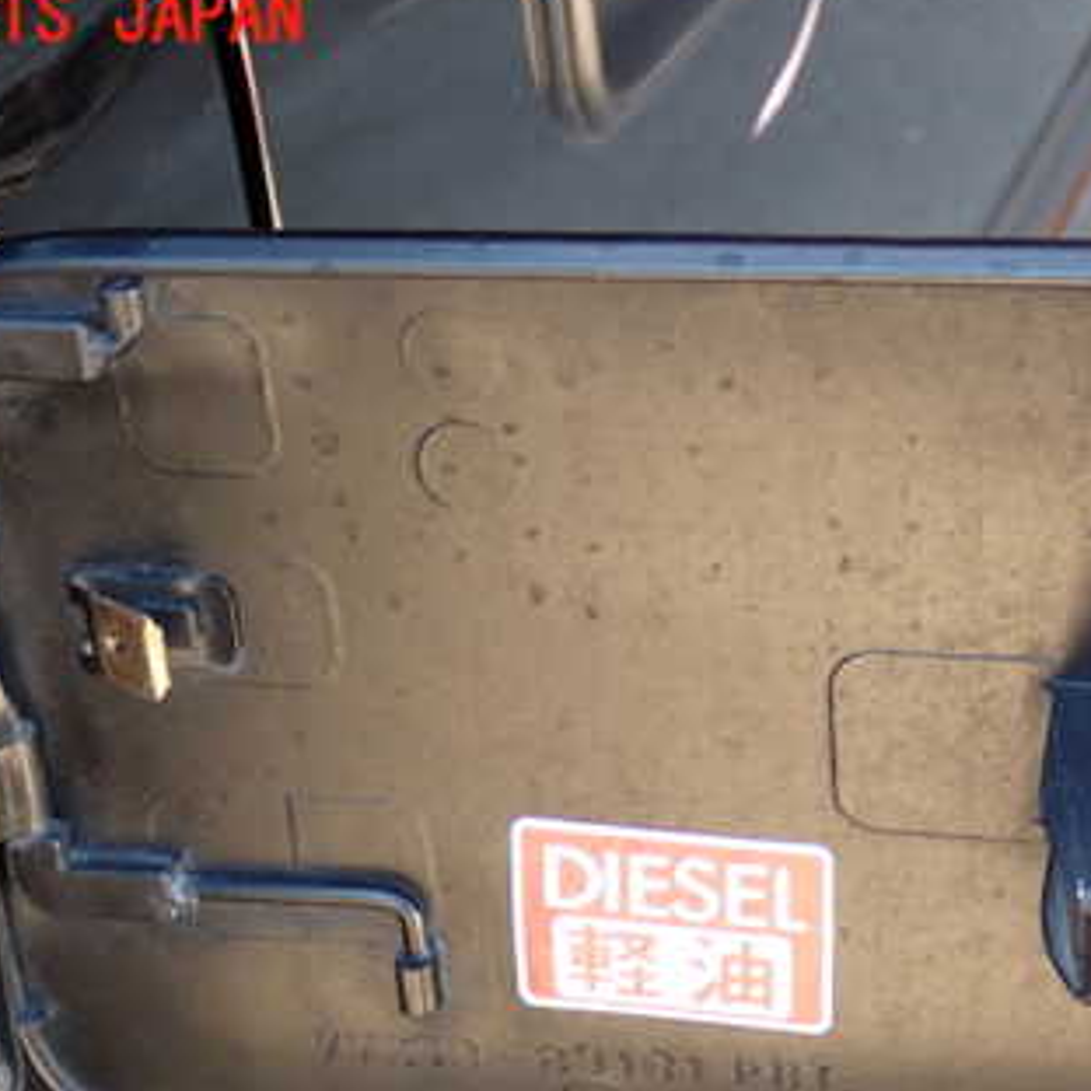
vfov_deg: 20.3
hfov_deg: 20.3
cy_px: 762
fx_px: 3031
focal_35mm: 85
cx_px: 717
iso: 200
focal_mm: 9.01
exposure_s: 1/60
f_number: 3.2
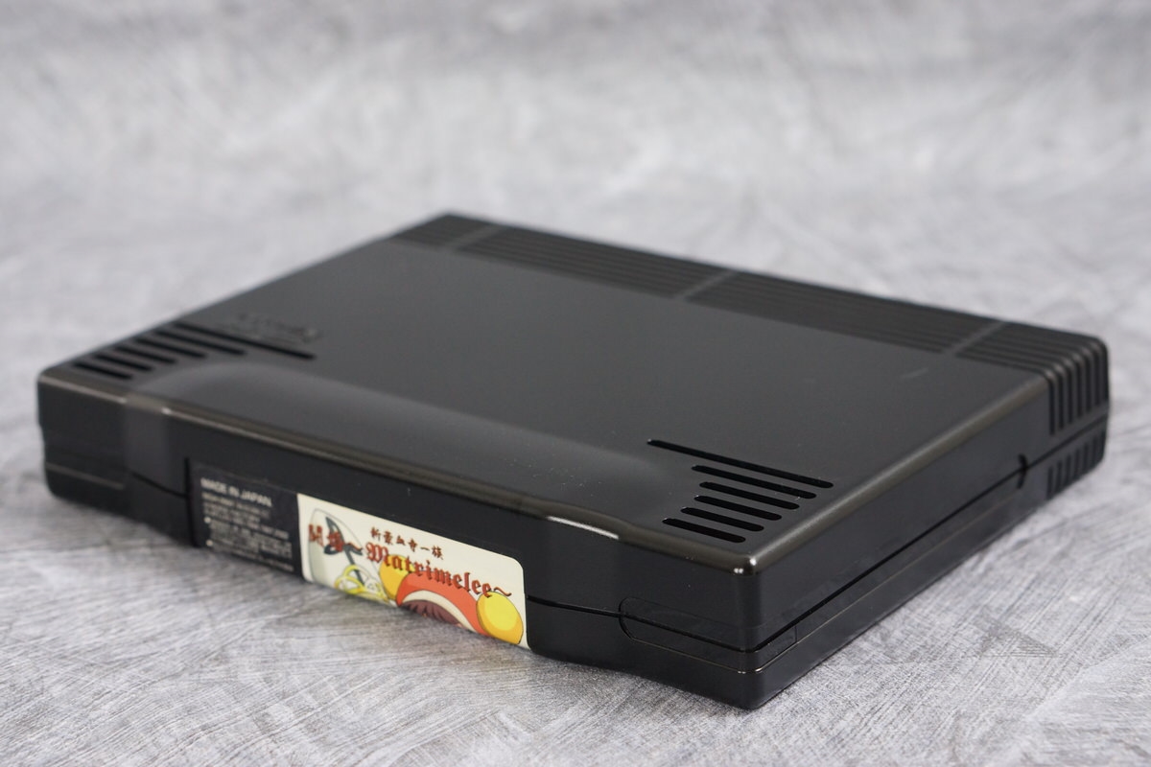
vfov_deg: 18.2
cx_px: 576
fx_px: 2398
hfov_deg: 27.0
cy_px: 384
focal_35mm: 75
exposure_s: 1/80
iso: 1000
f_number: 5
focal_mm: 50
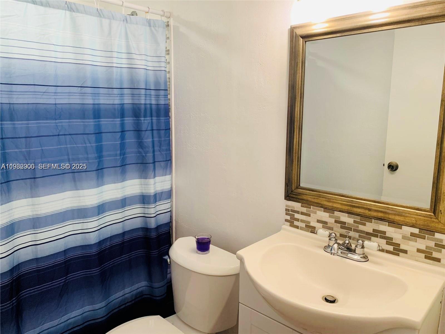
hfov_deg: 67.3
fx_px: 334
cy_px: 167
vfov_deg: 53.1
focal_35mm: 26
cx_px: 222
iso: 100
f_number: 1.8
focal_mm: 4.25
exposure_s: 1/60
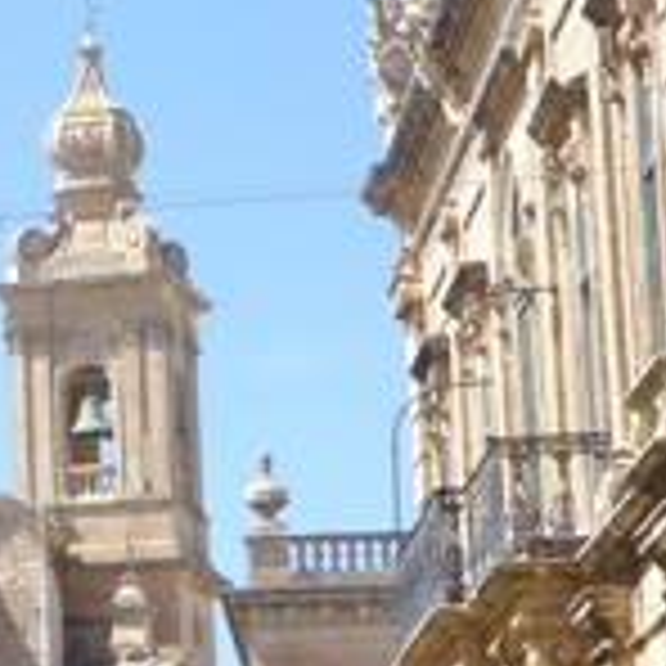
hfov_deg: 8.3
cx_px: -371
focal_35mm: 207
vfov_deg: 8.4
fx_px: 4506
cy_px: 234
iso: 100
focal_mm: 8.4
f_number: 7.1
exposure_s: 1/125
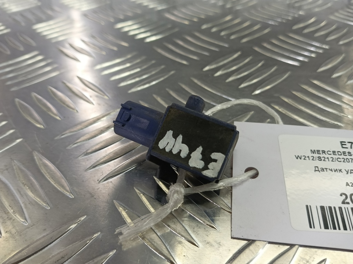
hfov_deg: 73.9
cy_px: 132
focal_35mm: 23
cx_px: 176
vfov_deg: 58.9
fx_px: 235
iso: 98
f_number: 1.6
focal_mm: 4.11
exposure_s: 1/50
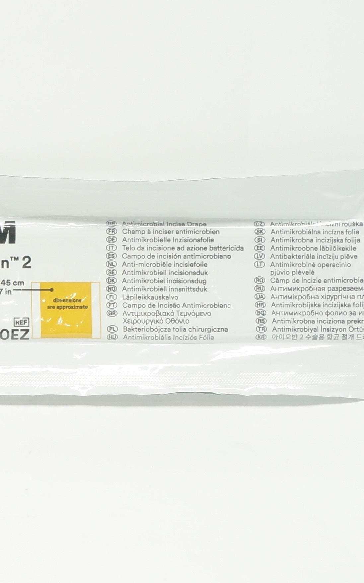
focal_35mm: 115
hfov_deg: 10.9
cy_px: 275
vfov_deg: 18.1
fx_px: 1832
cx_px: -194
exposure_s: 1/15
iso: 400
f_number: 11
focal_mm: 27
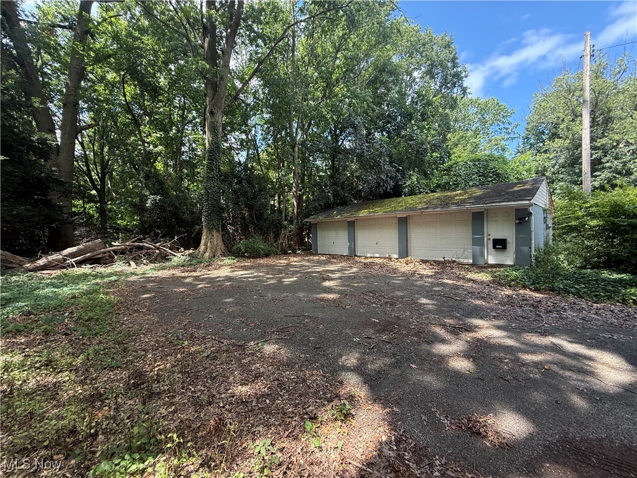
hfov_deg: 102.1
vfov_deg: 85.7
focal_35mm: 14
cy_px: 239
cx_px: 318
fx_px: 258
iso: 64
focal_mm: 2.22
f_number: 2.2
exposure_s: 1/209
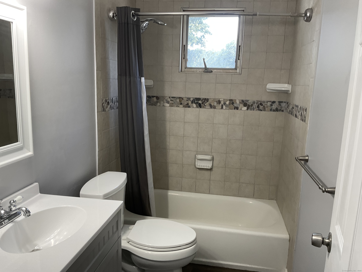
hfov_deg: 61.7
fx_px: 303
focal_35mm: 29
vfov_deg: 48.2
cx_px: 181
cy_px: 136
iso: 50
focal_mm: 3
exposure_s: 1/60
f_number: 1.8
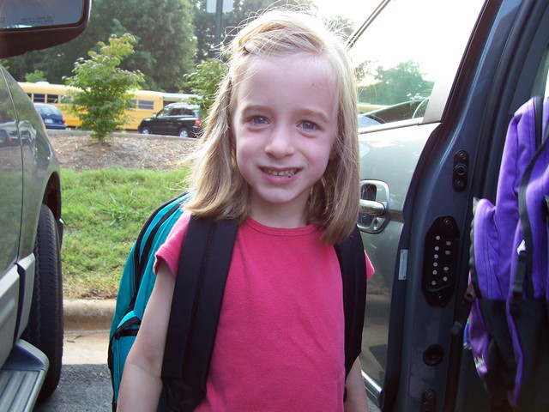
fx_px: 587
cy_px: 206
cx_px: 274
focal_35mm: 37
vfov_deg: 38.7
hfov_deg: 50.1
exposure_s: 1/90
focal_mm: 5.6
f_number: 2.8
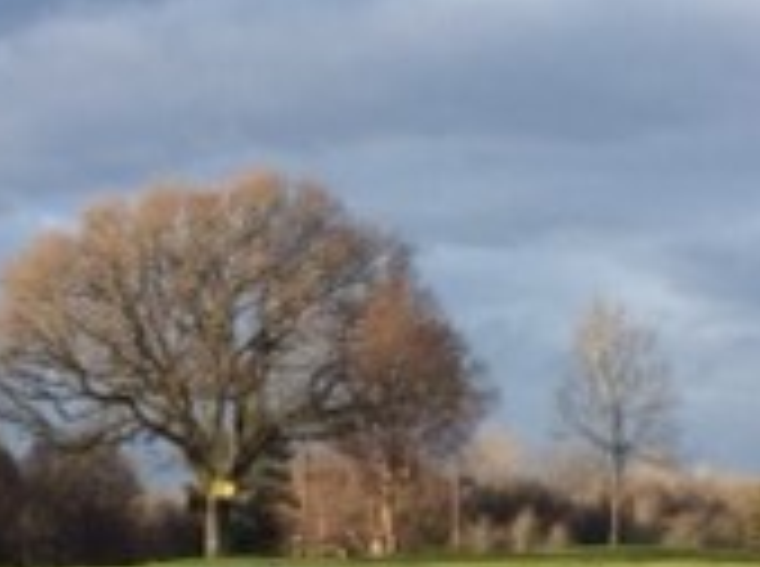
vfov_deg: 12.2
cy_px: 274
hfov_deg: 16.3
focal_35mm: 121
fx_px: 2651
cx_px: 335
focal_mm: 3.3
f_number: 2.4
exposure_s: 1/545
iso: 32
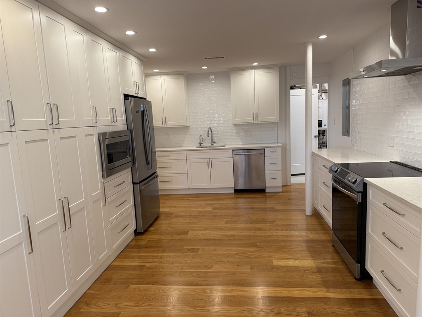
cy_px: 158
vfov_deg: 56.8
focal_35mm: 24
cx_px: 211
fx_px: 293
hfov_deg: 71.6
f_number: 1.78
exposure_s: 1/60
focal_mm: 6.76
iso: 160
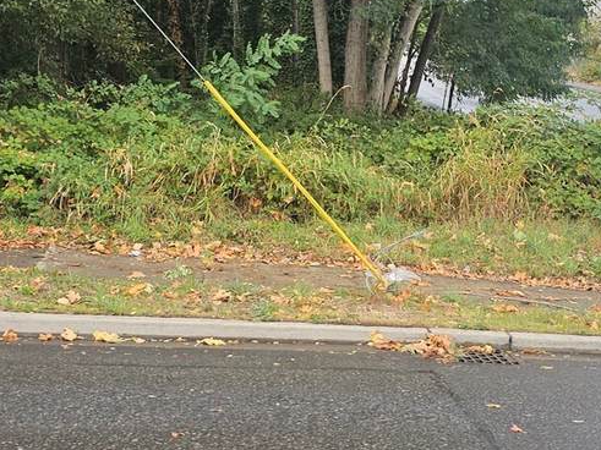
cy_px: 179
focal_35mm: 60
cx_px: 332
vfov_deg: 24.4
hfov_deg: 32.2
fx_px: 1041
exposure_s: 1/180
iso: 20
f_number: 1.7
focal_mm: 6.3
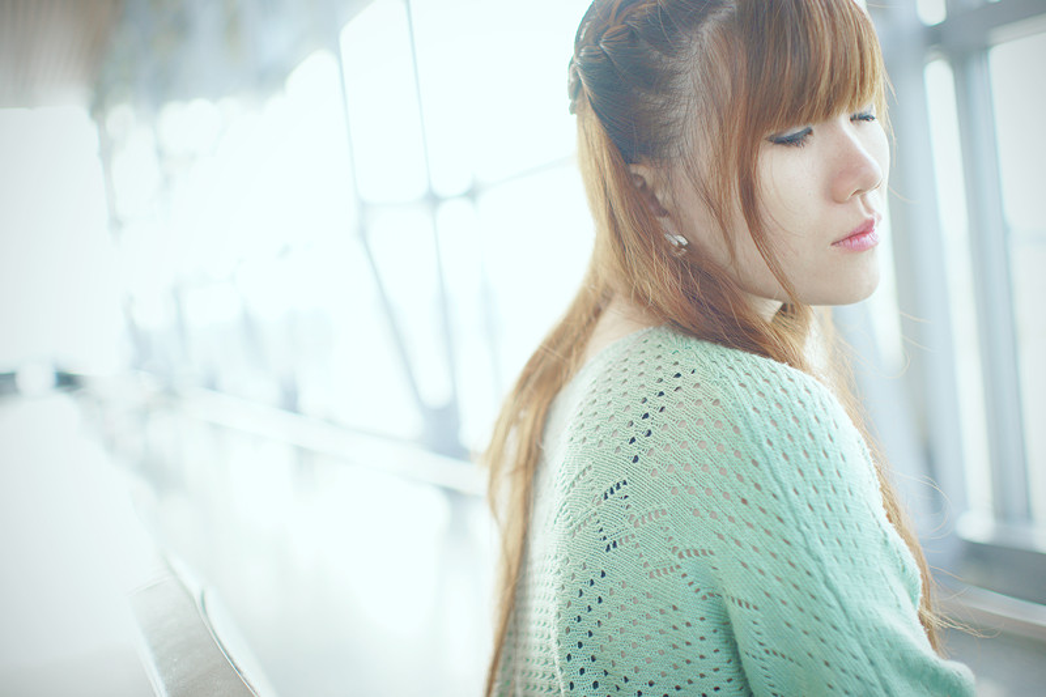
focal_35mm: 35
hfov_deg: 54.4
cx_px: 523
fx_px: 1017
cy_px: 348
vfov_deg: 37.8
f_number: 2
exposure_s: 1/125
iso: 200
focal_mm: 35
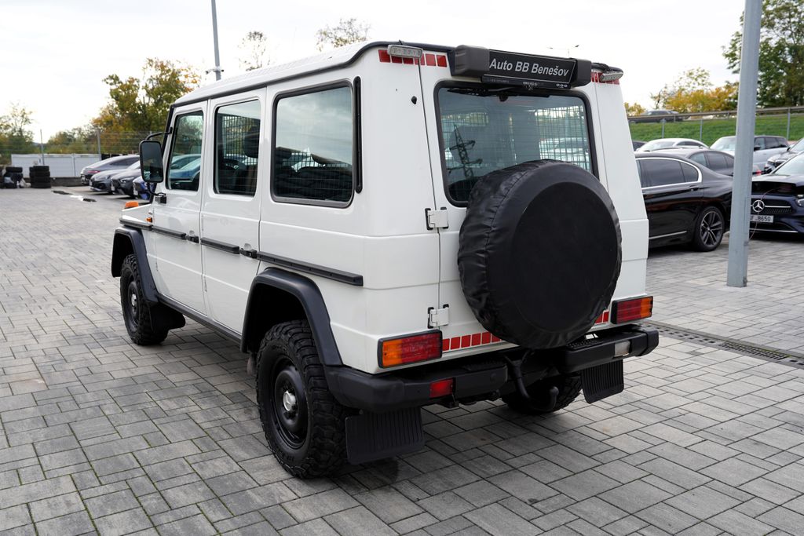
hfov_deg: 60.3
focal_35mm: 31
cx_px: 402
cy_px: 268
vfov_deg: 42.3
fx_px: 692
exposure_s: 1/100
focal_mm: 31
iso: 100
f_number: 5
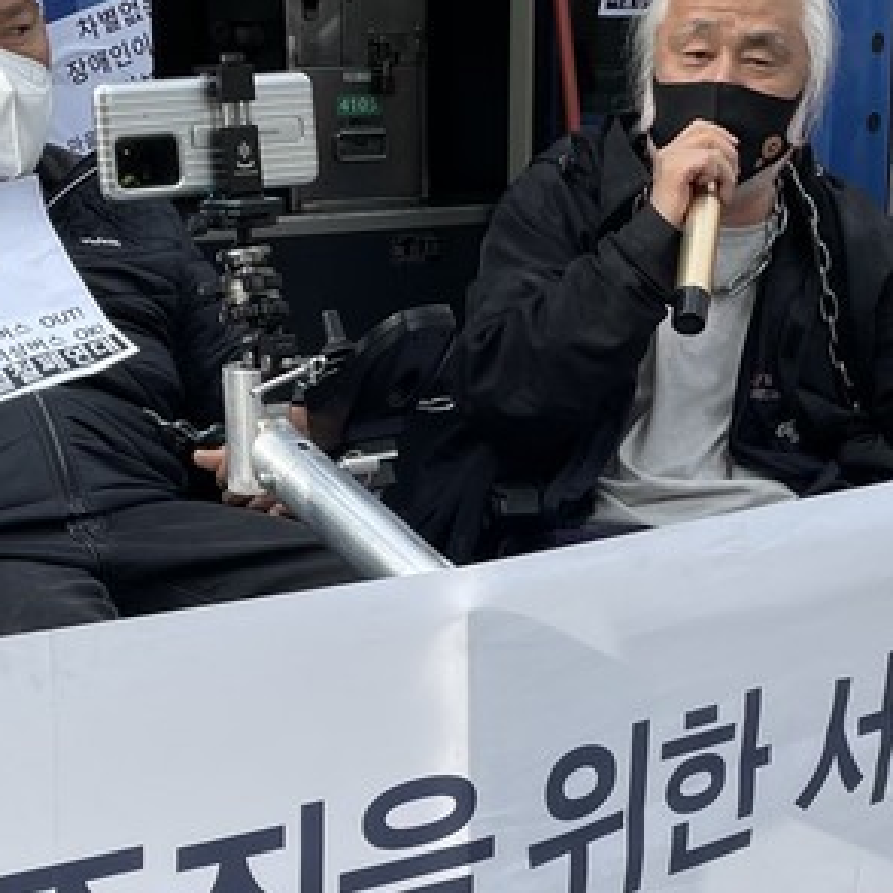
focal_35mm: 75
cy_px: 577
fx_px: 2189
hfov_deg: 23.0
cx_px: 507
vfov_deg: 23.0
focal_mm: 4.2
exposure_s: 1/1033
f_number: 1.6
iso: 32
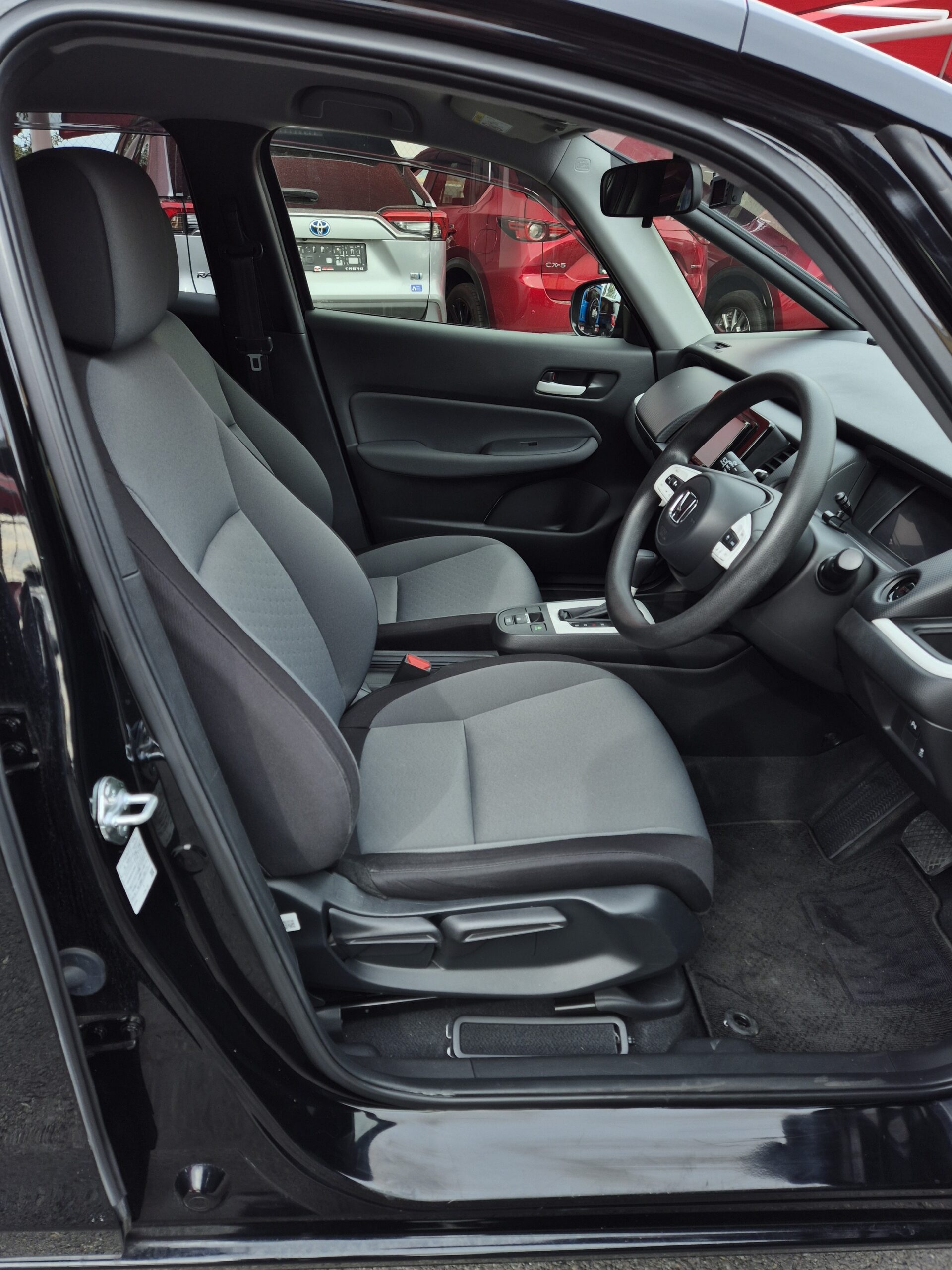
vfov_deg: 73.9
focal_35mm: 23
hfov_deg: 58.9
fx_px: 843
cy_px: 635
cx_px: 476
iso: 25
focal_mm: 5.4
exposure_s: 1/398
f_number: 1.8
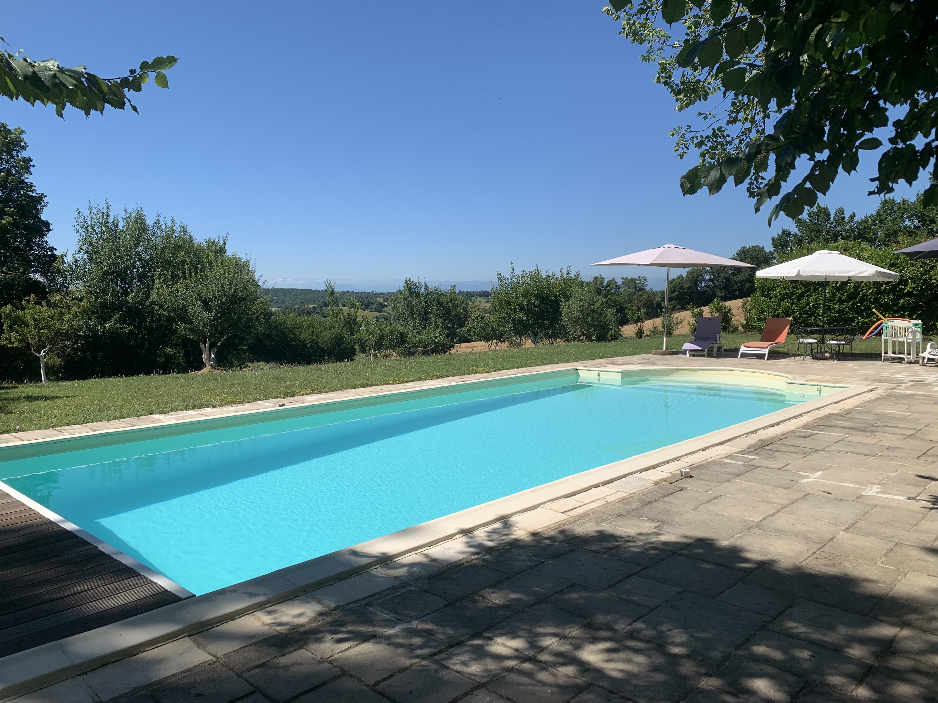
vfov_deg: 53.1
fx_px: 705
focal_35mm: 26
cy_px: 352
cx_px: 469
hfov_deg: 67.3
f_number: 1.8
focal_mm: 4.25
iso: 25
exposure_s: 1/3521
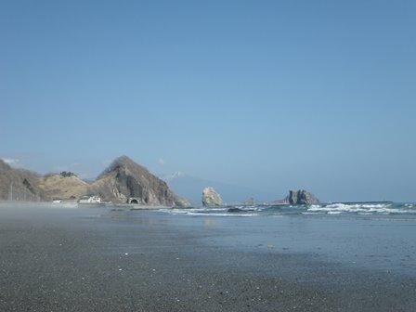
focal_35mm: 42
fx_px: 505
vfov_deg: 34.3
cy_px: 156
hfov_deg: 44.8
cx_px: 208
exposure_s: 1/500
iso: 80
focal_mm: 7.5
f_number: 5
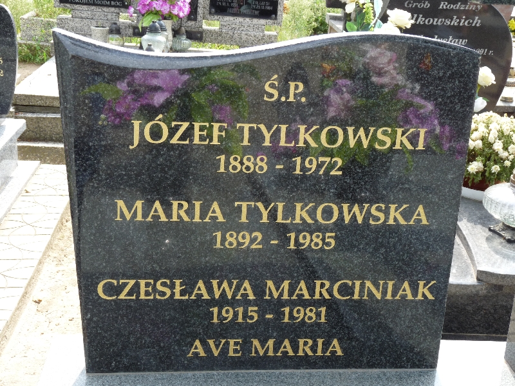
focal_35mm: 50
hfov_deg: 38.2
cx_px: 258
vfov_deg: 29.1
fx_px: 744
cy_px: 193
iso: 100
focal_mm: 9
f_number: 4
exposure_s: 1/160
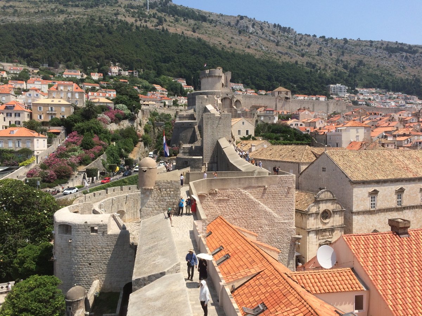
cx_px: 211
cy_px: 158
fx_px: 354
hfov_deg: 61.7
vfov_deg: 48.2
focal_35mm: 29
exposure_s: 1/2415
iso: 32
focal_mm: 4.15
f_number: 2.2
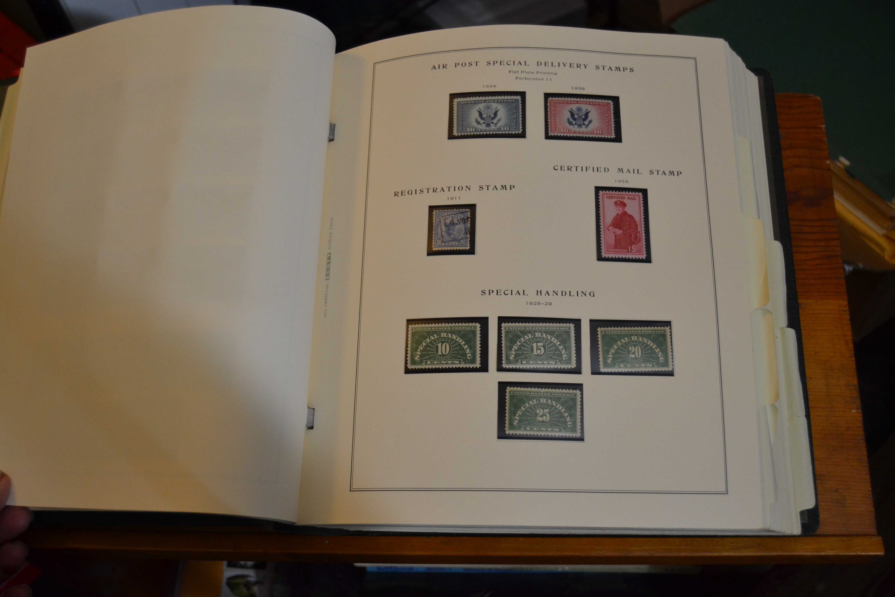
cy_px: 298
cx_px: 448
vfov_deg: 36.9
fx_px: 895
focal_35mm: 36
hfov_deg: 53.1
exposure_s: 1/60
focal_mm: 24
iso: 1000
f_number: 3.8
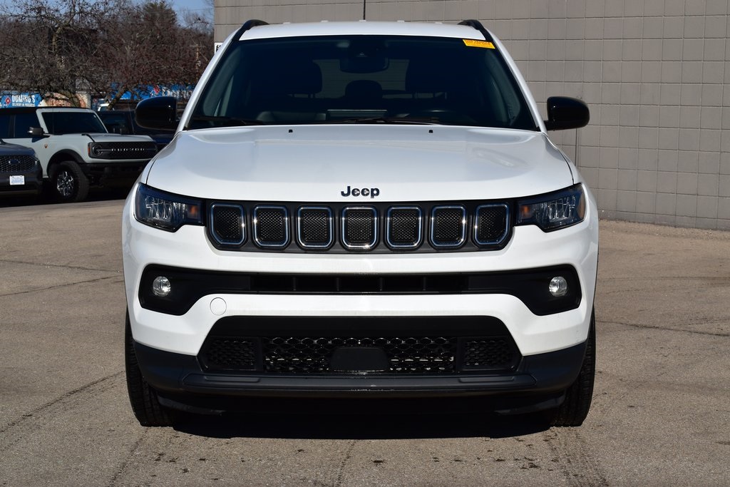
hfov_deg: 29.9
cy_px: 244
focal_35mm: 68
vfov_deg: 20.2
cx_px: 365
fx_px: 1369
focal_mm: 45
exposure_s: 1/500
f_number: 11
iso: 200
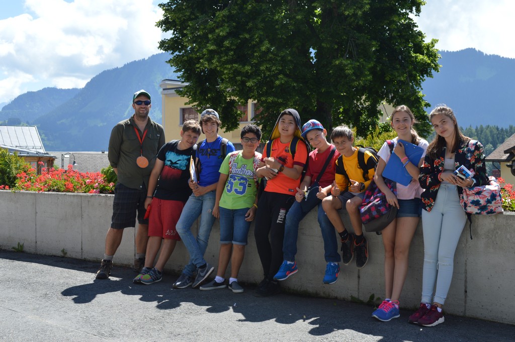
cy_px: 171
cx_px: 258
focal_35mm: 48
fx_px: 686
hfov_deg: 41.1
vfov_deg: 28.0
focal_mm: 32
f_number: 9
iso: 100
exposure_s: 1/125
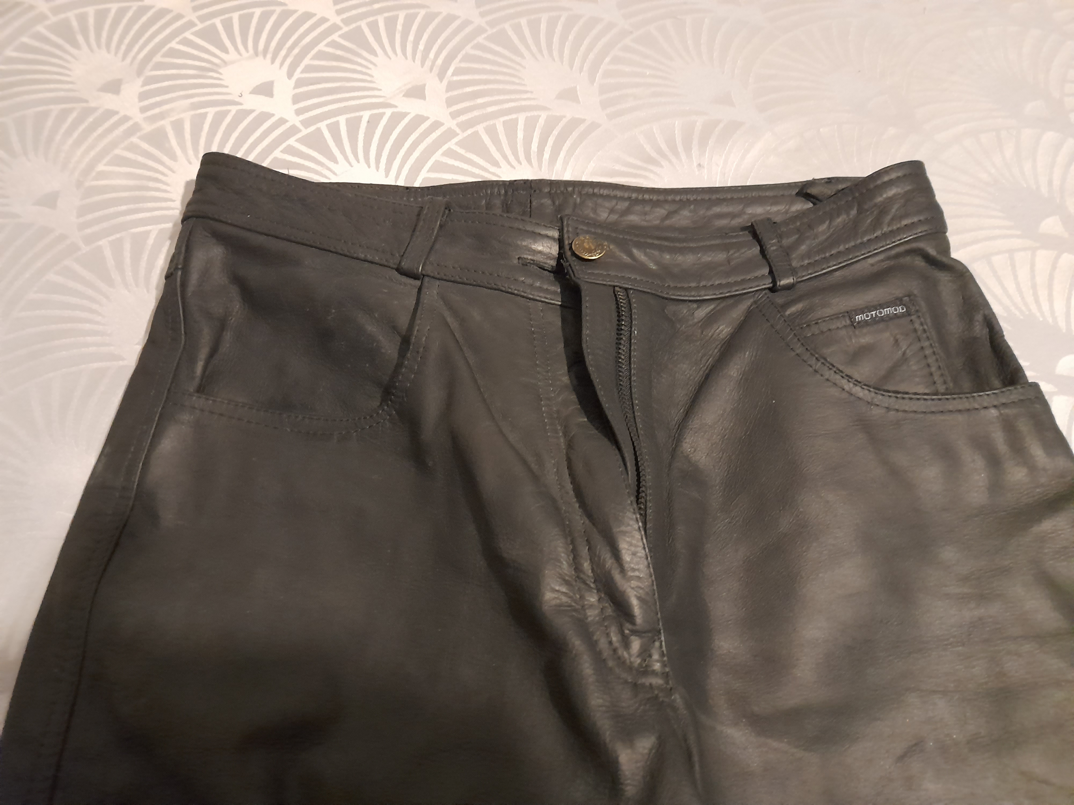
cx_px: 537
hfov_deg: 69.4
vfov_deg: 54.9
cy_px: 402
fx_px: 776
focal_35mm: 25
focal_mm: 4.6
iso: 1250
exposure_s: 1/20
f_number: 2
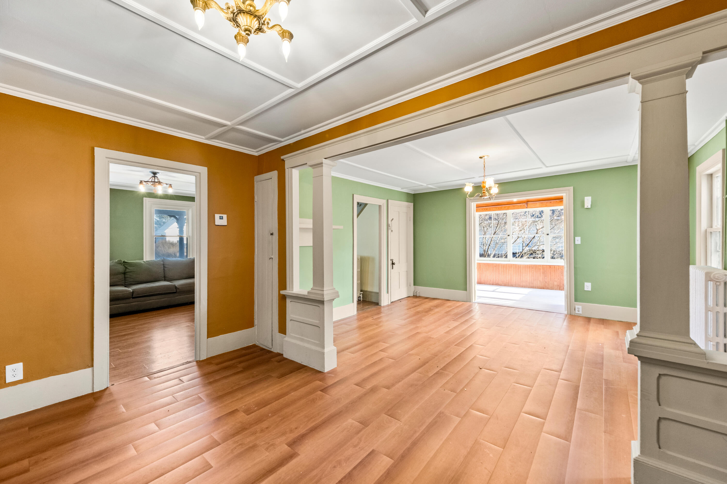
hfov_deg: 104.3
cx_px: 364
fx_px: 283
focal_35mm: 14
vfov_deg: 81.2
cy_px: 242
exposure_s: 1/4
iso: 500
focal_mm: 9.2
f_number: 8
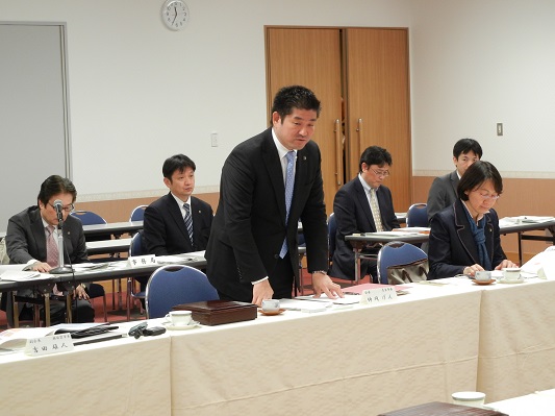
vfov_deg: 14.5
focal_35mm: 102
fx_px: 1634
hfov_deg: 19.3
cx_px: 278
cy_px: 208
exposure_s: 1/37.5
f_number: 4.5
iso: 361
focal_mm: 18.3
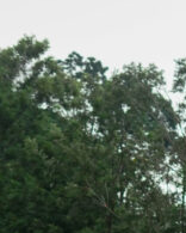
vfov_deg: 15.4
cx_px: 274
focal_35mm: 118
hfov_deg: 12.5
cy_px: 321
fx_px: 812
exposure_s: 1/200
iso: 1250
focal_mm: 24
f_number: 1.4
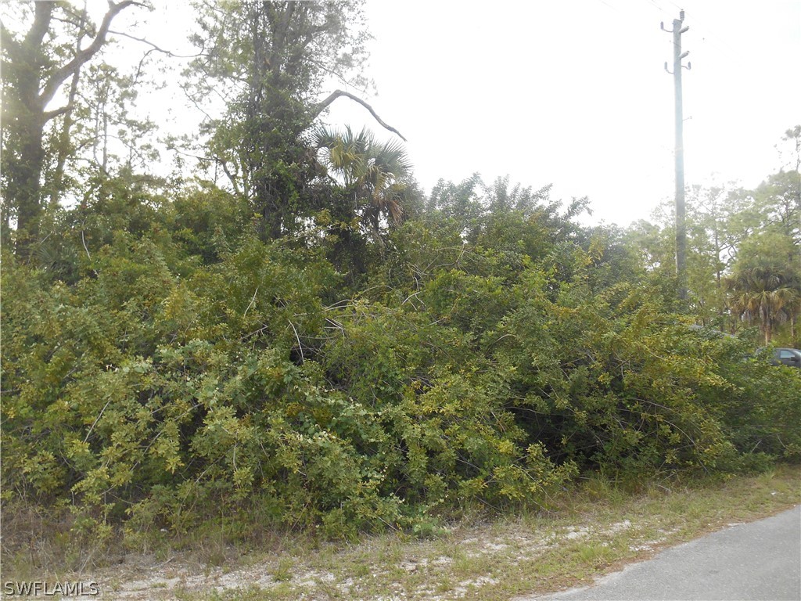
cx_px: 400
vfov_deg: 53.1
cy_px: 300
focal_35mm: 26
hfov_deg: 67.3
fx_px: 602
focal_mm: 4.7
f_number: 3.4
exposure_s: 1/60
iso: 80
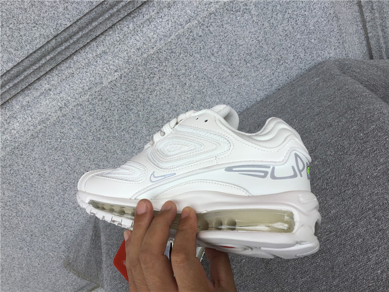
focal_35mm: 31
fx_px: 348
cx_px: 194
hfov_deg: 58.4
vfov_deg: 45.4
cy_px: 146
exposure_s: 1/721
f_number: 2.4
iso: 25
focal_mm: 3.3
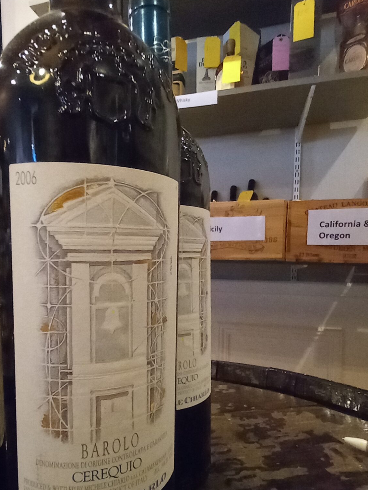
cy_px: 271
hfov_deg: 60.8
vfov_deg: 76.1
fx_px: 312
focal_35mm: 22
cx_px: 158
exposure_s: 1/15
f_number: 2.2
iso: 800
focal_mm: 1.13
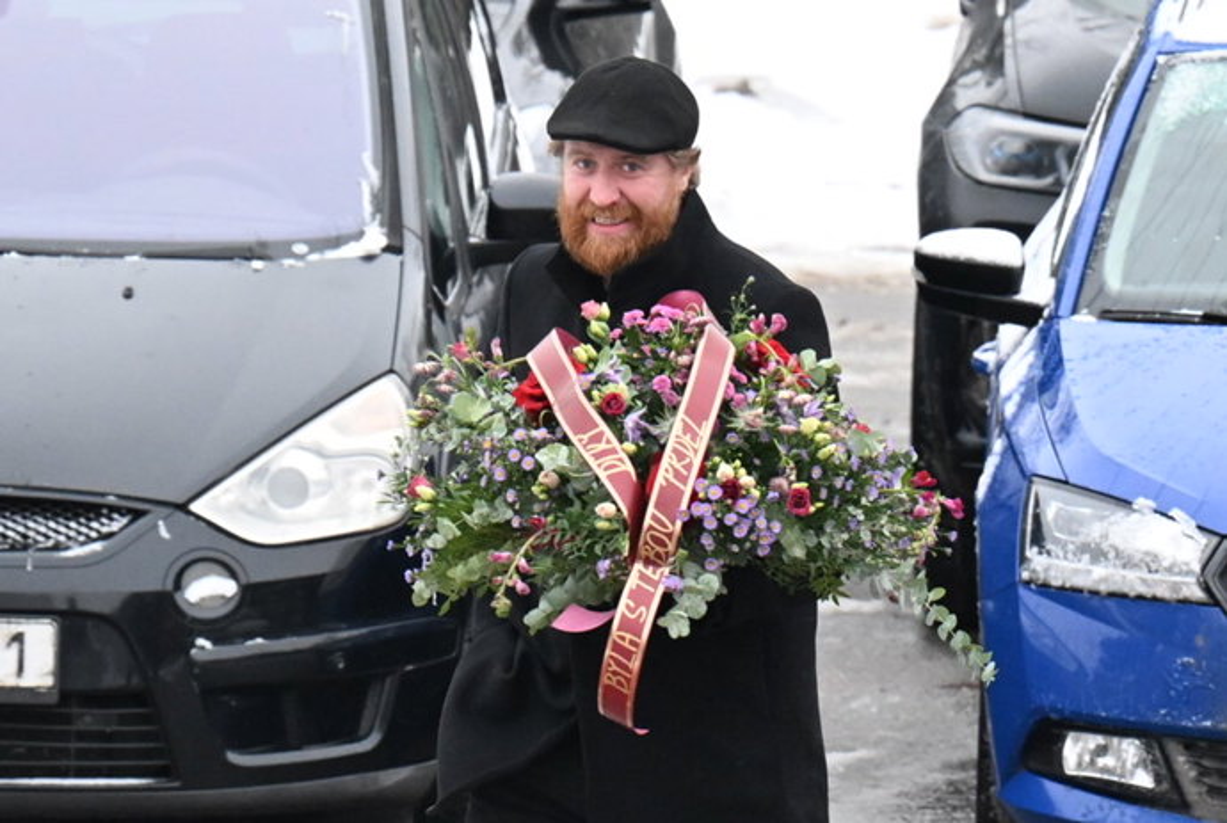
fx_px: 7923
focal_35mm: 232
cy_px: 412
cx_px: 614
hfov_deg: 8.9
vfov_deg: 5.9
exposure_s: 1/250
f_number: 5
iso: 2000
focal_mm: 155
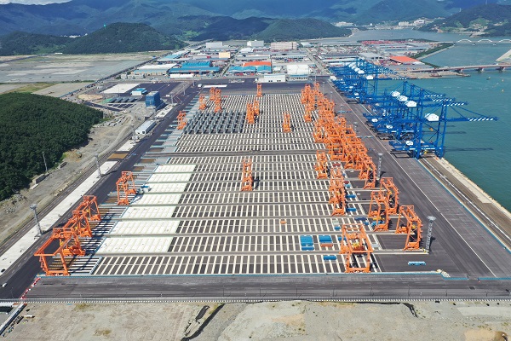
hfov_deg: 65.5
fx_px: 397
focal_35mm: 28
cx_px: 256
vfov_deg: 46.4
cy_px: 170
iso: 100
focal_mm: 10.26
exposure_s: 1/400
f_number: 6.3
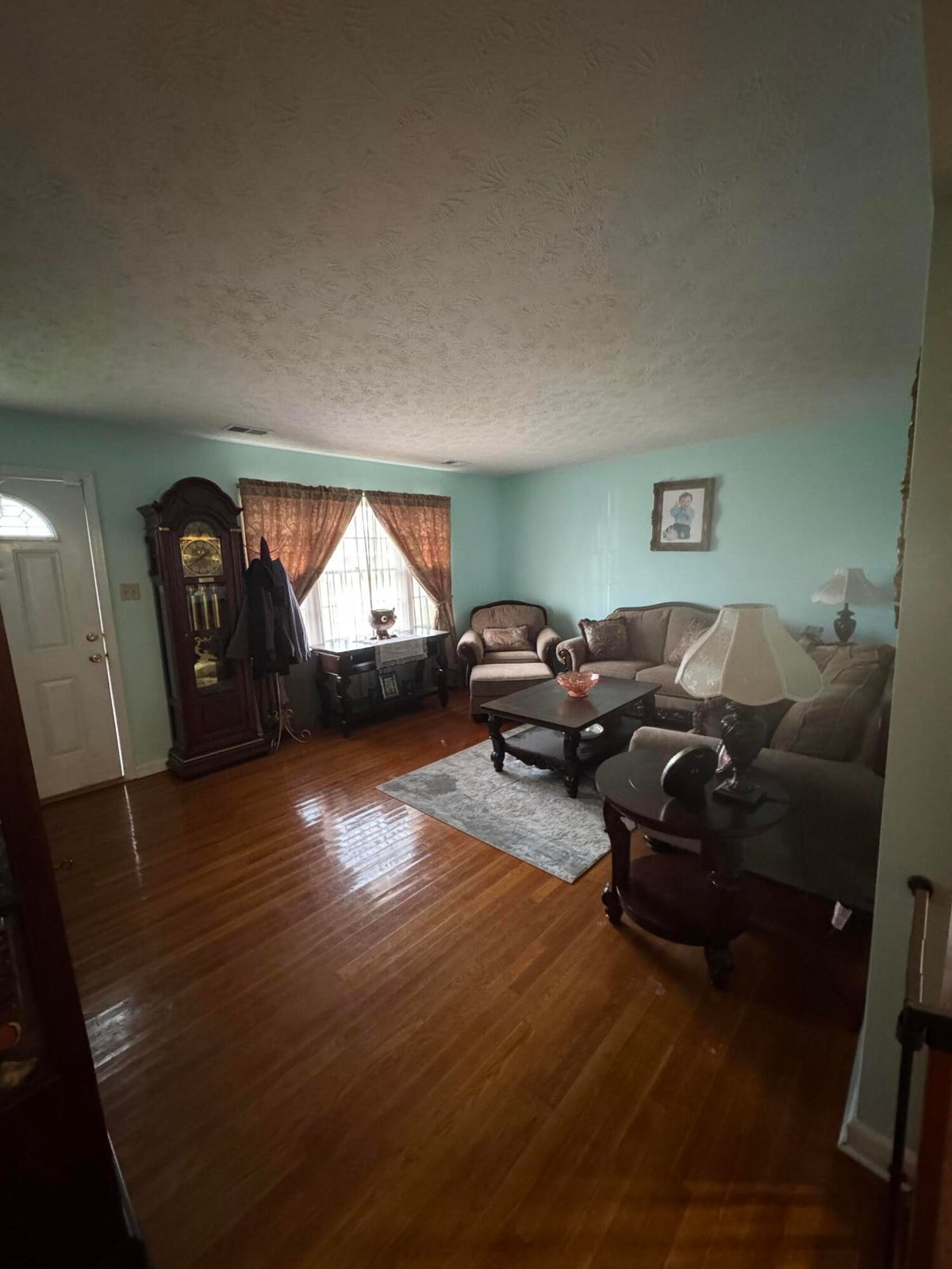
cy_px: 634
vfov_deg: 102.1
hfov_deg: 85.7
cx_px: 476
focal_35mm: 14
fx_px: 513
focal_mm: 2.22
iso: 1250
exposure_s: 1/40
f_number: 2.2
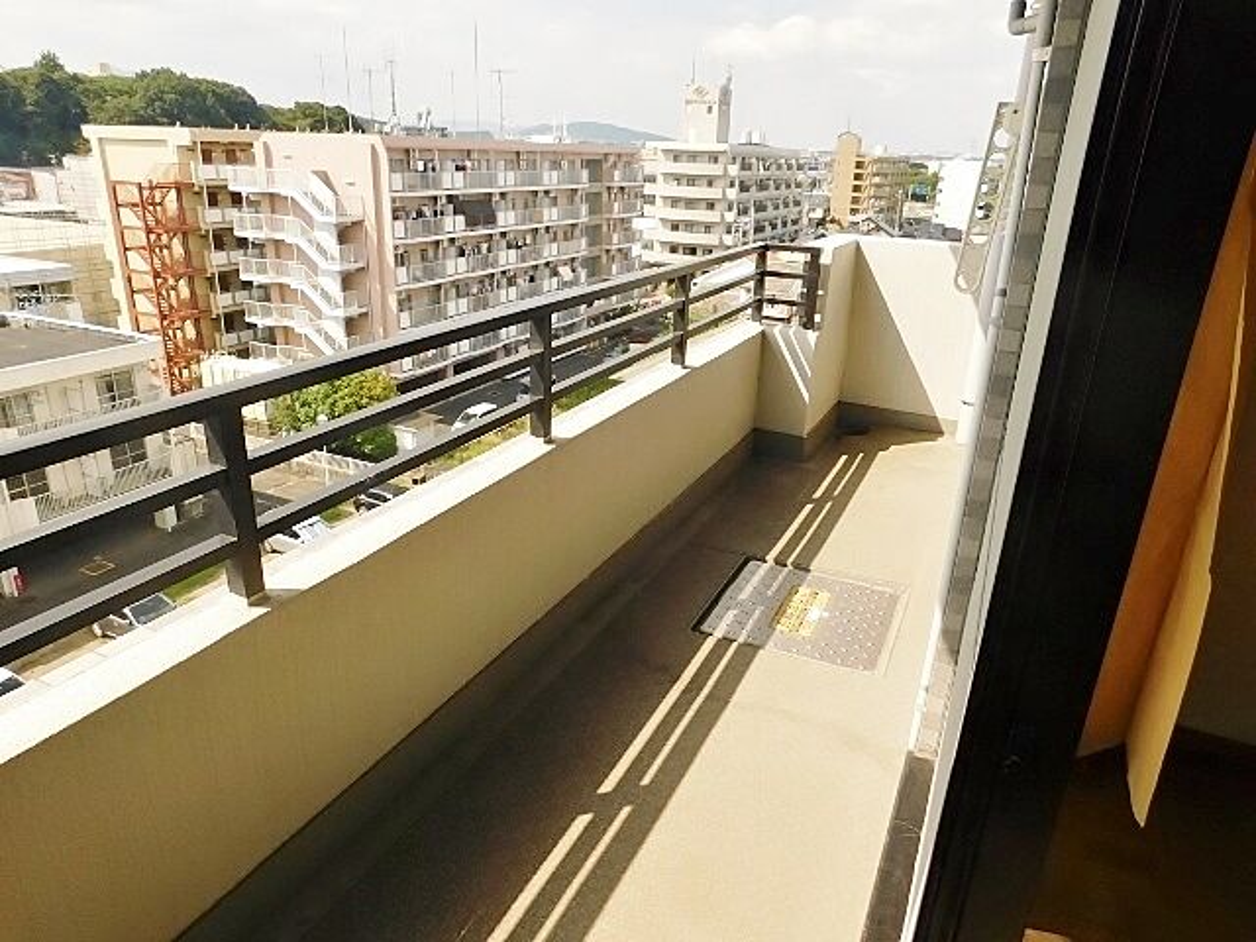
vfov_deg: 58.9
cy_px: 471
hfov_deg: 73.9
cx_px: 628
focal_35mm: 23
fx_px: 835
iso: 125
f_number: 3
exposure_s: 1/1000
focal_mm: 4
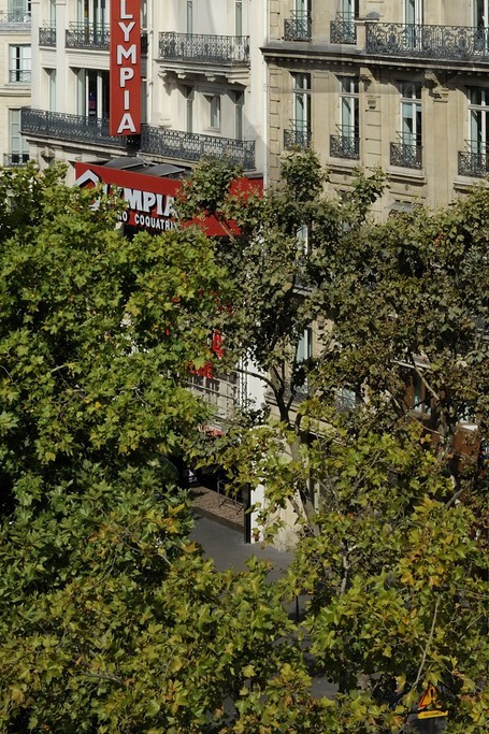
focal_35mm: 89
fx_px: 1814
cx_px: 500
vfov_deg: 21.9
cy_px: -38
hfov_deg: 15.1
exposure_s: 1/160
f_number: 18
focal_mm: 38
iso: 200
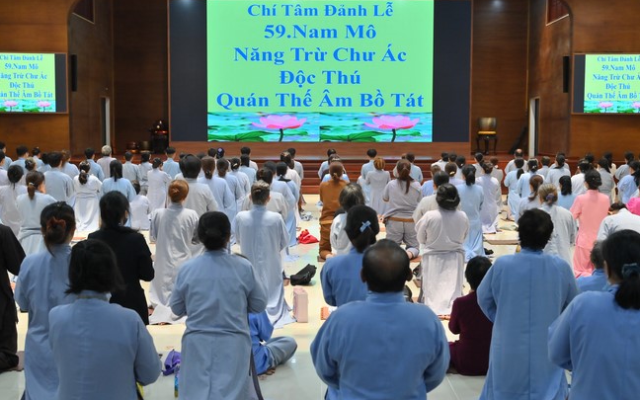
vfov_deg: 27.4
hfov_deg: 42.6
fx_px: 820
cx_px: 320
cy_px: 203
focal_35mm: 47
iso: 1600
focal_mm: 46
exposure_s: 1/60
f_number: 6.3
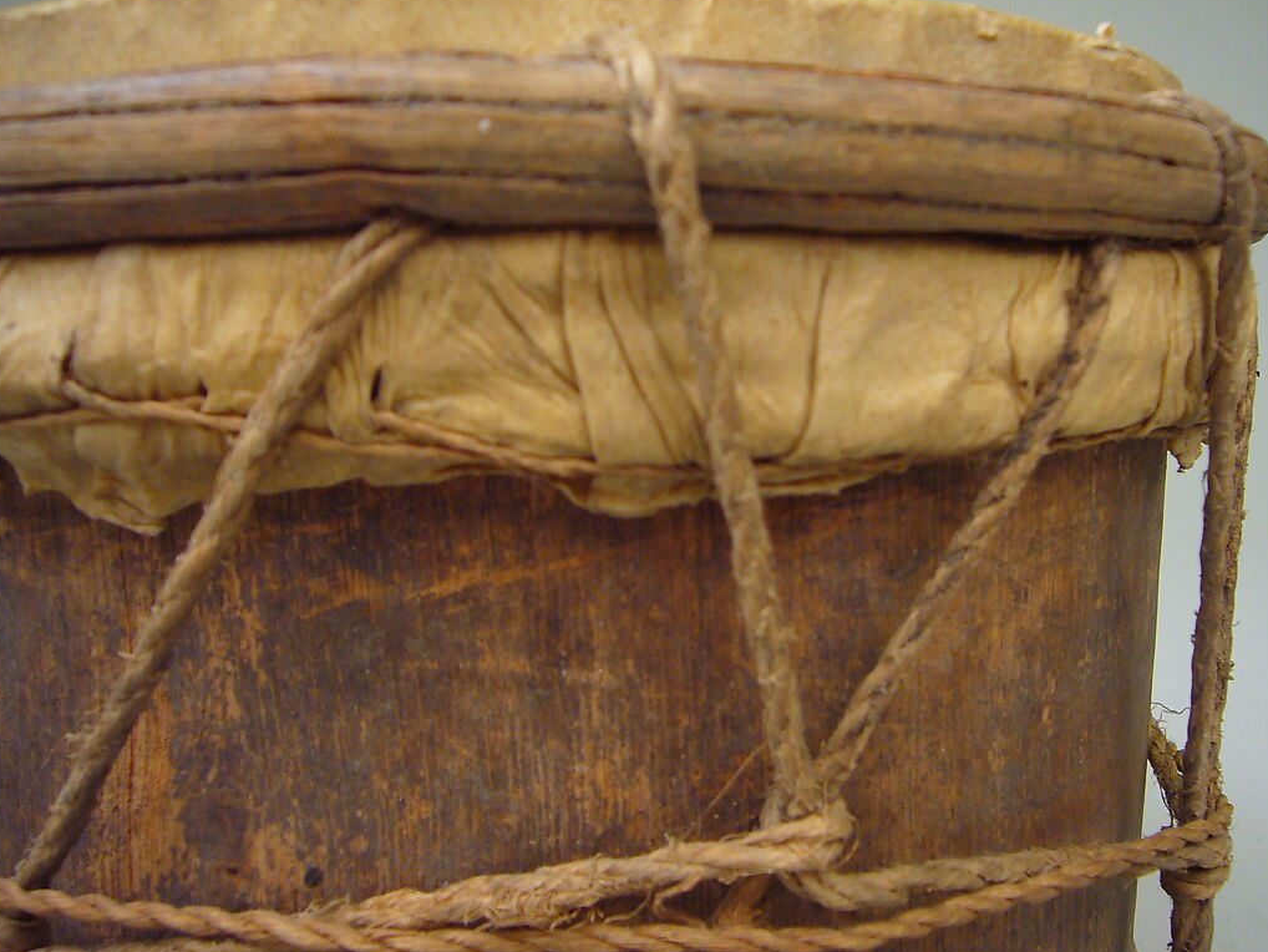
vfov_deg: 42.9
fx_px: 1209
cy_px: 442
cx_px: 699
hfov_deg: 55.2
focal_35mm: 33
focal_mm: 4.6
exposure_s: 1/30
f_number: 2.8
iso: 100
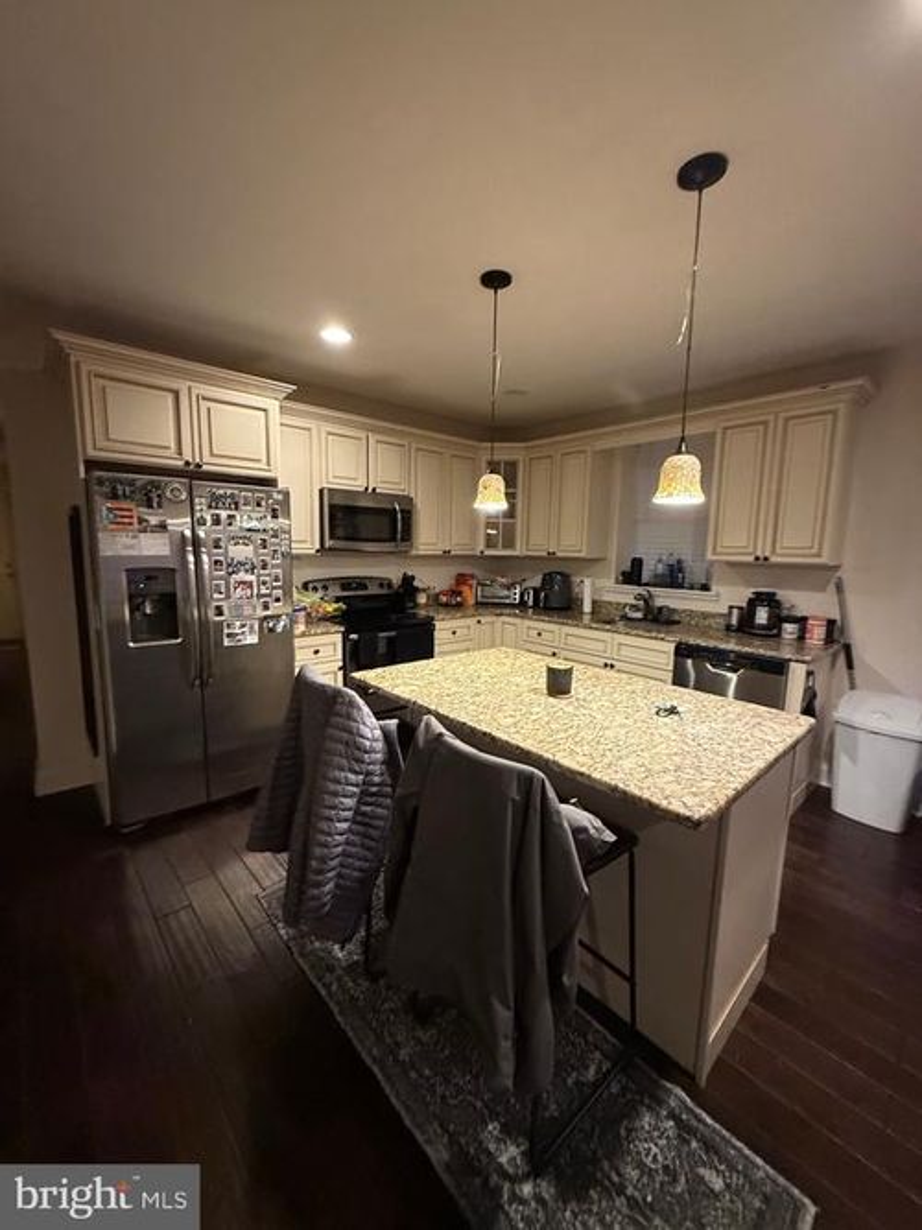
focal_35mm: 14
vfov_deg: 102.1
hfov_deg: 85.7
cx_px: 461
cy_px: 615
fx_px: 497
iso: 640
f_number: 2.2
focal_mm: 2.22
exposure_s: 1/60
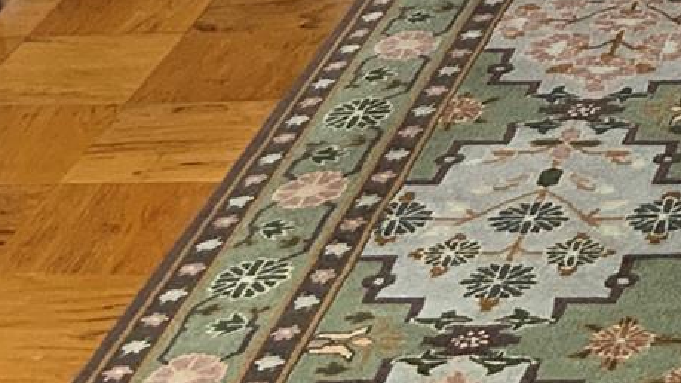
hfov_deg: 14.1
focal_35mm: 141
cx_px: 1076
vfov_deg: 8.0
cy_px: -493
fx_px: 2546
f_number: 1.8
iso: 50
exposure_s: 1/60
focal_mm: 3
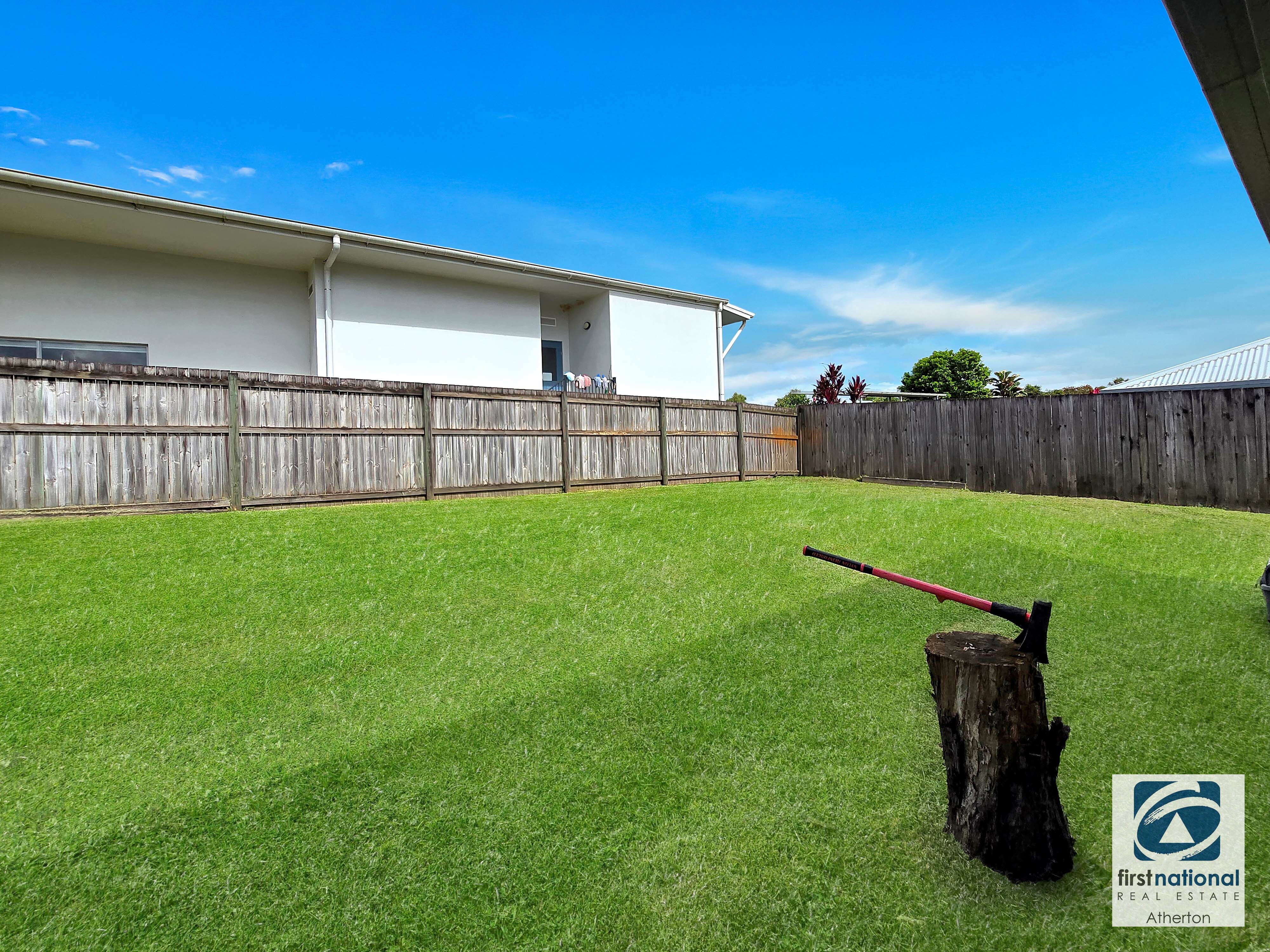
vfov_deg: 89.9
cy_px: 476
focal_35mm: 13
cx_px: 635
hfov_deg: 106.2
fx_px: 477
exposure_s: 1/3067
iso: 50
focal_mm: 2.2
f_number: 2.2
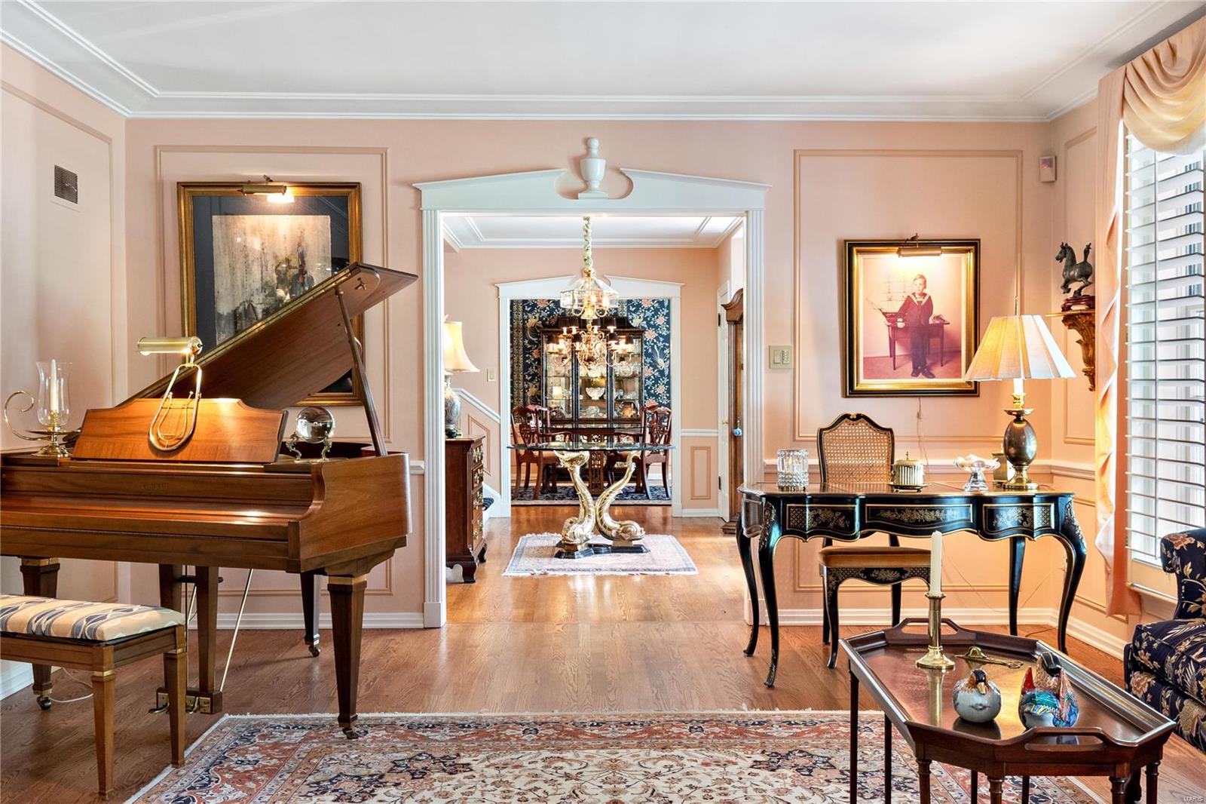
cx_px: 603
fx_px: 1206
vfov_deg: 36.9
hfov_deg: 53.1
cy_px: 402
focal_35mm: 36
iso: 400
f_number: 8
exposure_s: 1/1.25
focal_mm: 18
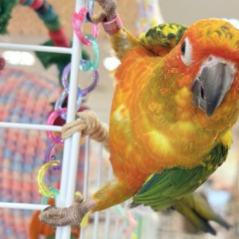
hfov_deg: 21.3
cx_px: 206
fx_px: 625
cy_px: 136
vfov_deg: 21.6
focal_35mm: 80
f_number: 1.6
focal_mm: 5.96
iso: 125
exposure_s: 1/100
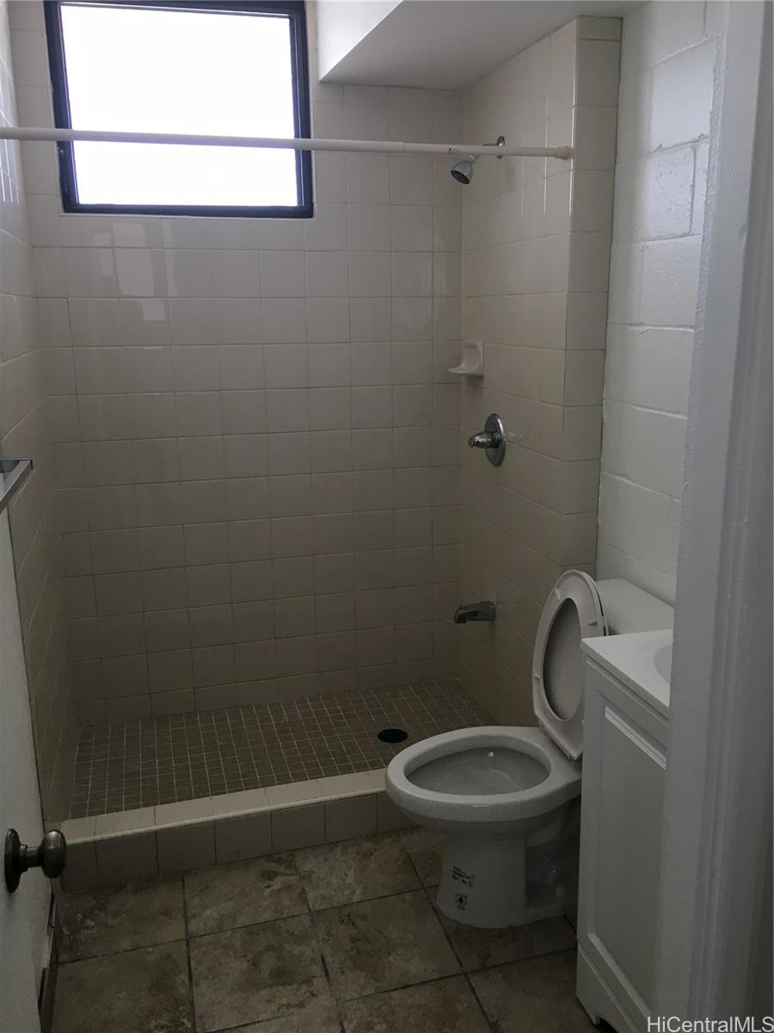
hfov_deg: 48.2
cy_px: 516
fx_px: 865
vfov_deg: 61.7
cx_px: 387
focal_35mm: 29
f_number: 2.2
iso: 25
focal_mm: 4.15
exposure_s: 1/30
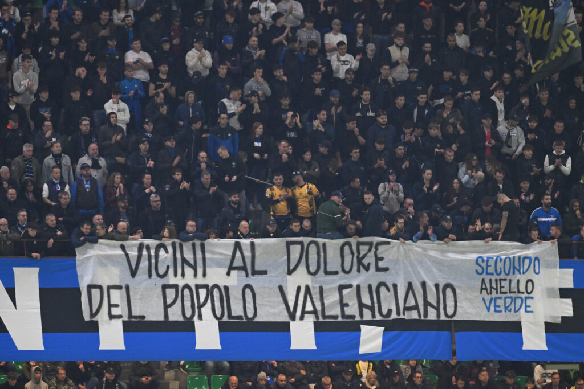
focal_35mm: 600
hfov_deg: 3.4
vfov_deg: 2.3
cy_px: 194
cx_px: 292
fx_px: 9734
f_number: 7.1
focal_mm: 600
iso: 4000
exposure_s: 1/125
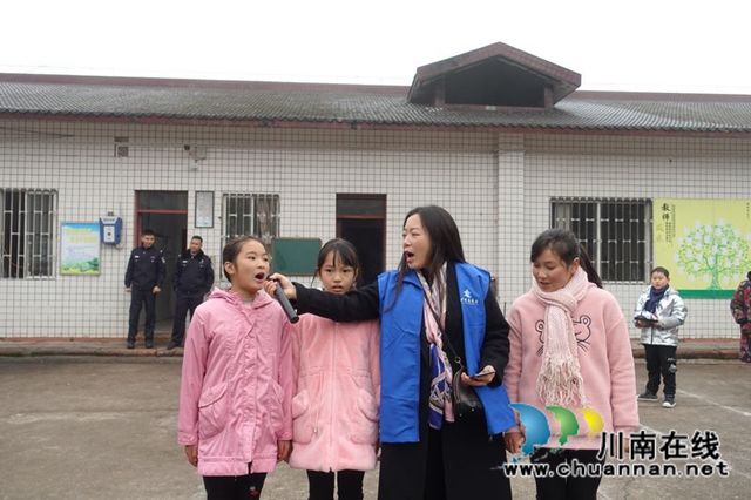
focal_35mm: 31
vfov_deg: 42.3
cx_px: 376
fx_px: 646
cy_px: 250
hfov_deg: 60.3
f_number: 2.8
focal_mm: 11.22
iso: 125
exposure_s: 1/250
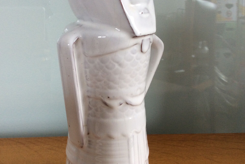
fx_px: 306
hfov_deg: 43.6
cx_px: 123
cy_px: 85
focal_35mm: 45
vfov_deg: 29.9
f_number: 2.4
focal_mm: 3.3
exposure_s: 1/25
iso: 50
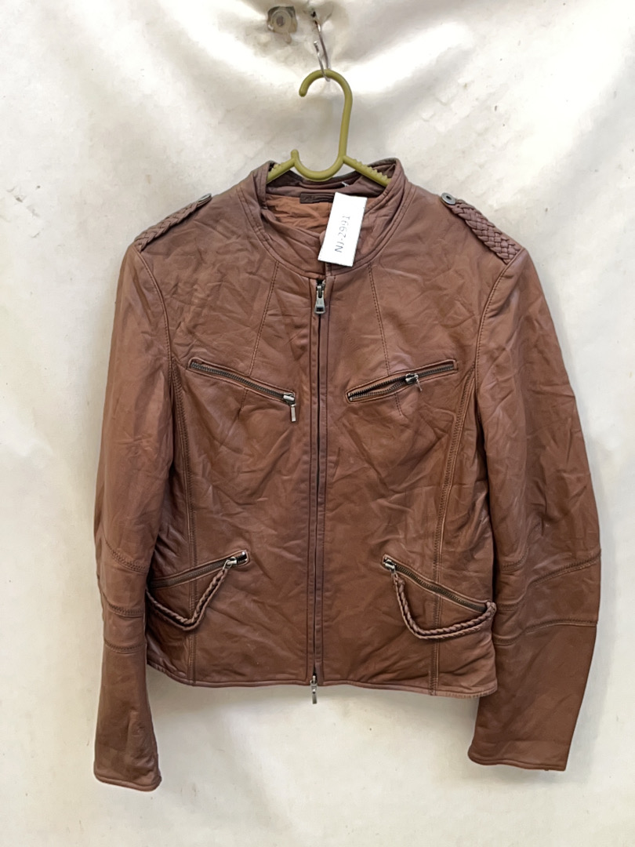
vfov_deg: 65.3
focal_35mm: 27
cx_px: 318
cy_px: 424
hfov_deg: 51.4
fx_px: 660
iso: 100
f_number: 1.6
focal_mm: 5.1
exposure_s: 1/60
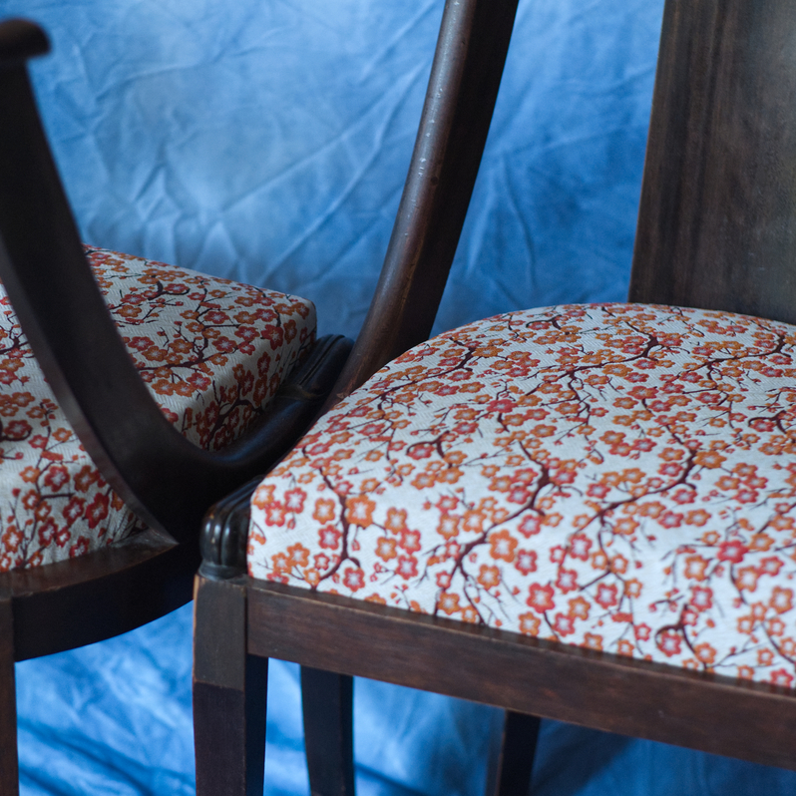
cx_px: 331
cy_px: 401
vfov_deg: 16.1
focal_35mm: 108
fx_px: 2810
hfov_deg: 16.1
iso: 1600
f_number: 2
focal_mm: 56
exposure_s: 1/320
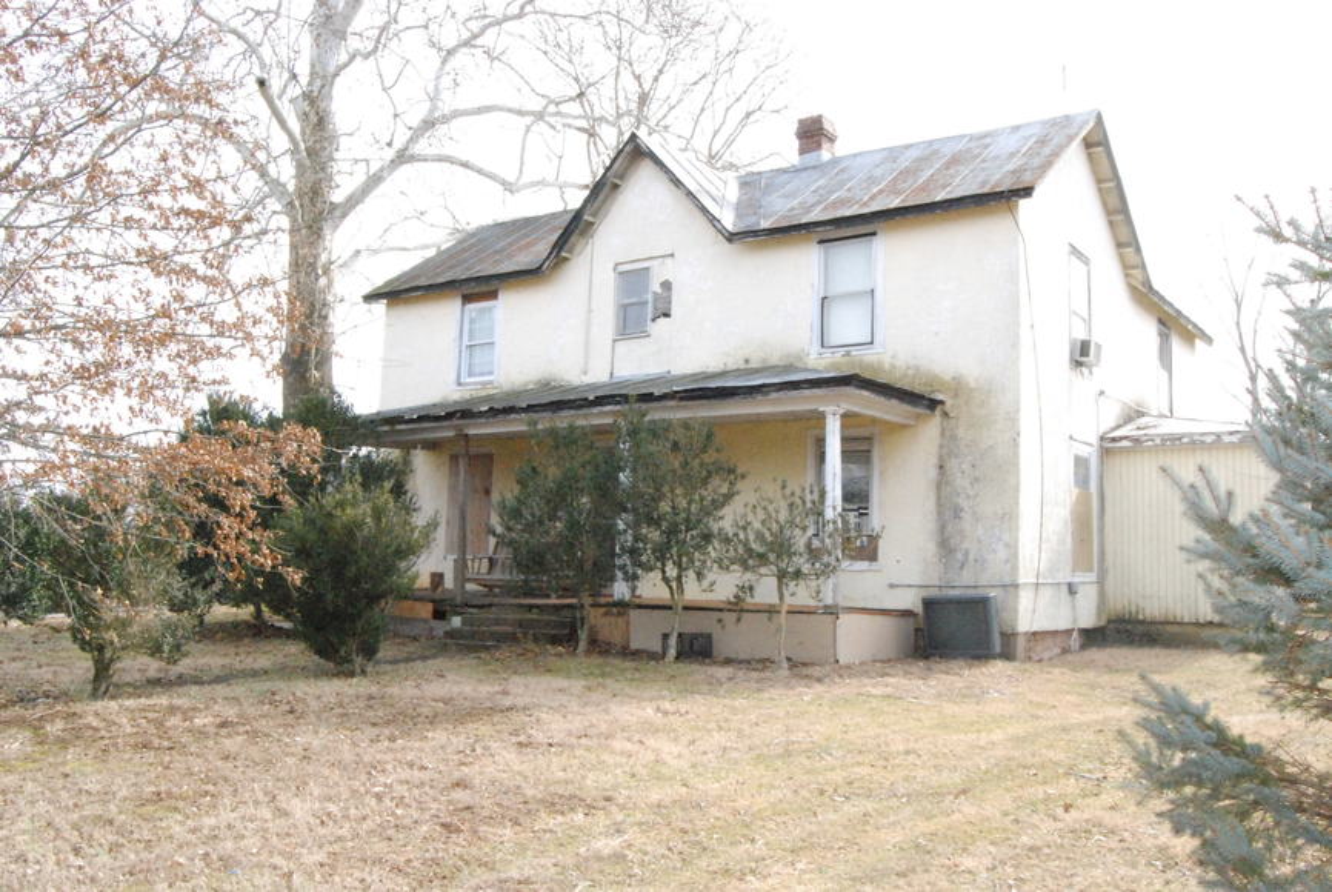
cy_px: 446
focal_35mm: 33
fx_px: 1223
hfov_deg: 57.2
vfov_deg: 40.1
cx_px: 666
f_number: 22
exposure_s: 1/200
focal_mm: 22
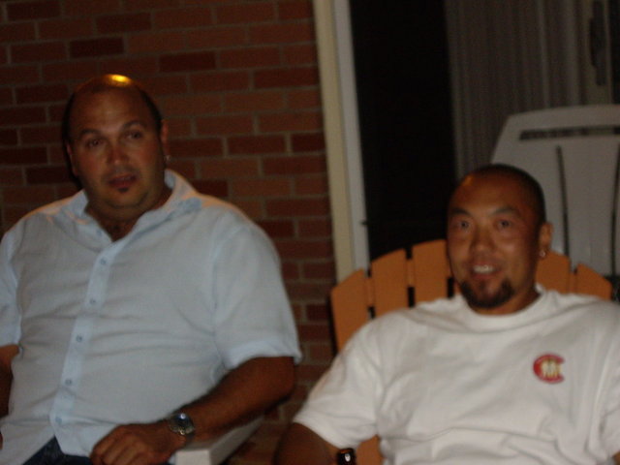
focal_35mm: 79
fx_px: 1415
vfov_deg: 18.7
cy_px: 232
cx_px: 310
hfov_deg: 24.7
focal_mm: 12.8
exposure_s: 1/80
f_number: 4.1
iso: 200
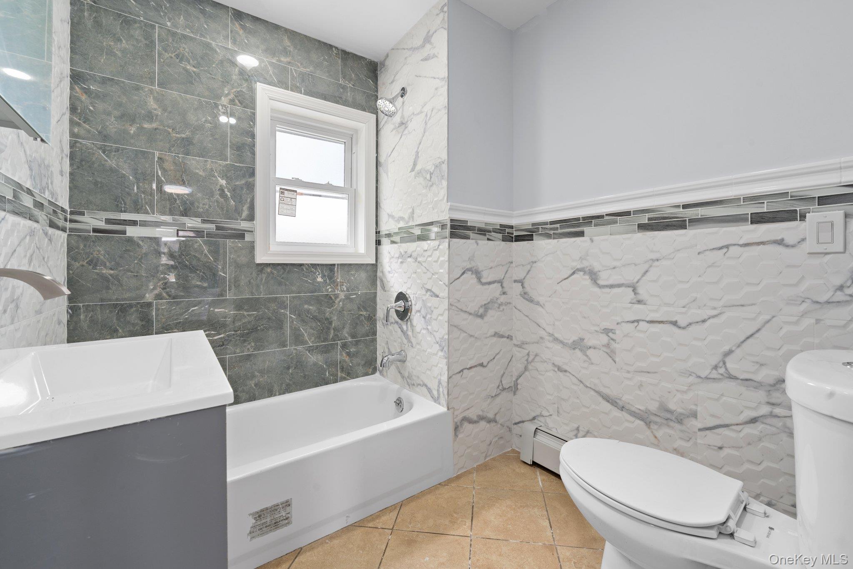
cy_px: 284
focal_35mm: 14
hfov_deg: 104.3
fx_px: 332
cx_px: 426
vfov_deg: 81.2
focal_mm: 14
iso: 200
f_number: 10
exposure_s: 1/4
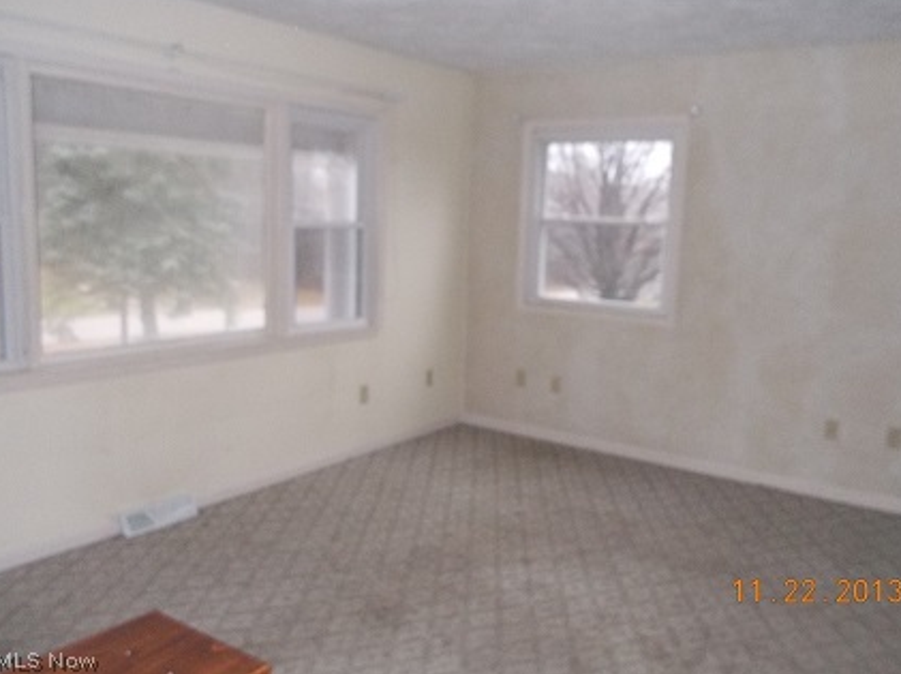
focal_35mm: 31
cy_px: 316
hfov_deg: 58.4
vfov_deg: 45.4
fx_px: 806
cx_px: 471
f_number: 3.3
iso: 320
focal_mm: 4.1
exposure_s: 1/25
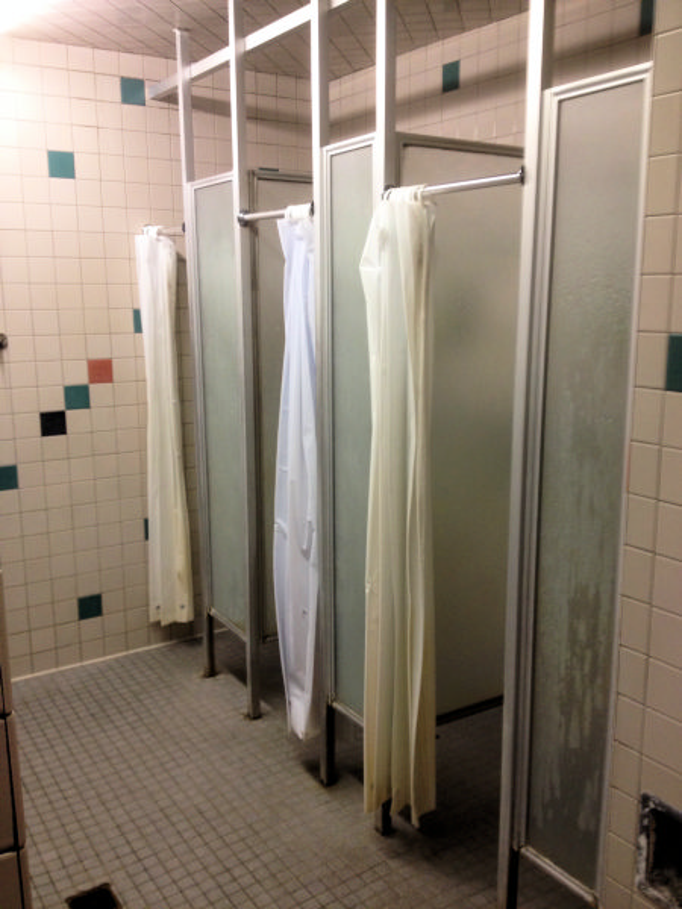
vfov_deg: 52.6
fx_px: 919
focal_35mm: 35
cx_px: 341
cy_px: 454
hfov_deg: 40.7
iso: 80
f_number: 2.4
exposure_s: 1/20
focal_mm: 4.28
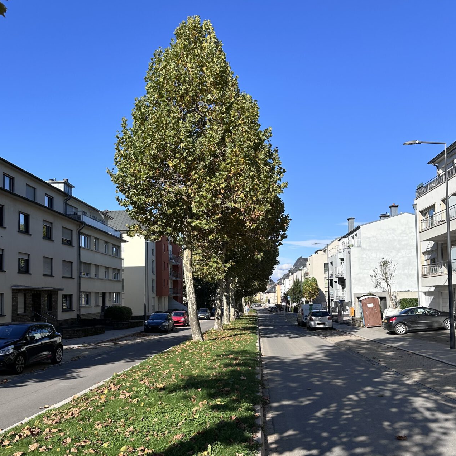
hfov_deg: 51.1
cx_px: 214
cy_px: 269
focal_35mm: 32
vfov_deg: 50.8
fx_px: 477
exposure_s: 1/3356
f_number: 1.78
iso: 80
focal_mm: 6.86
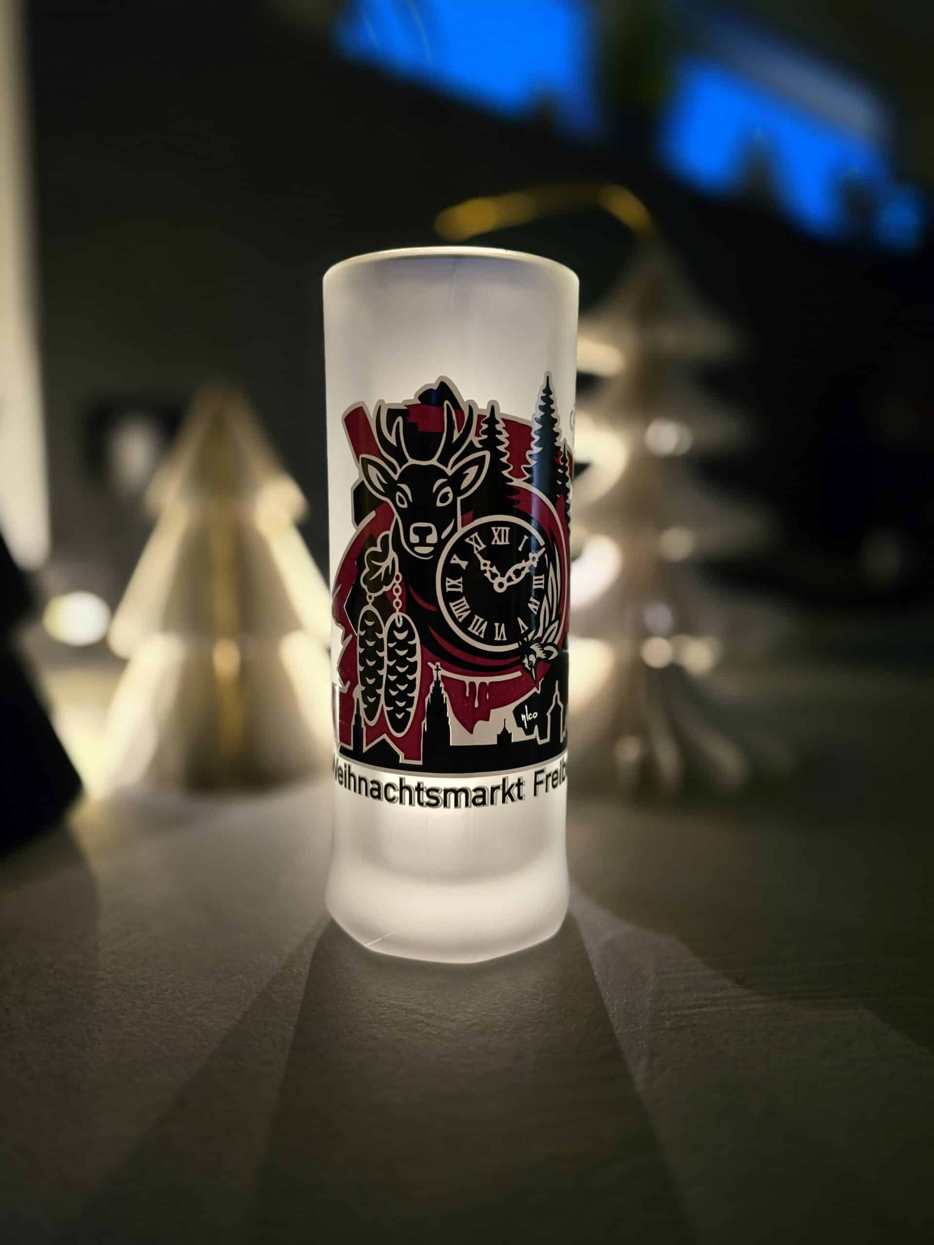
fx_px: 827
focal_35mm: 23
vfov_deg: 73.9
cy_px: 622
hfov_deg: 58.9
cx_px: 467
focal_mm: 6.3
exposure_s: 1/25
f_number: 1.7
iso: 1250
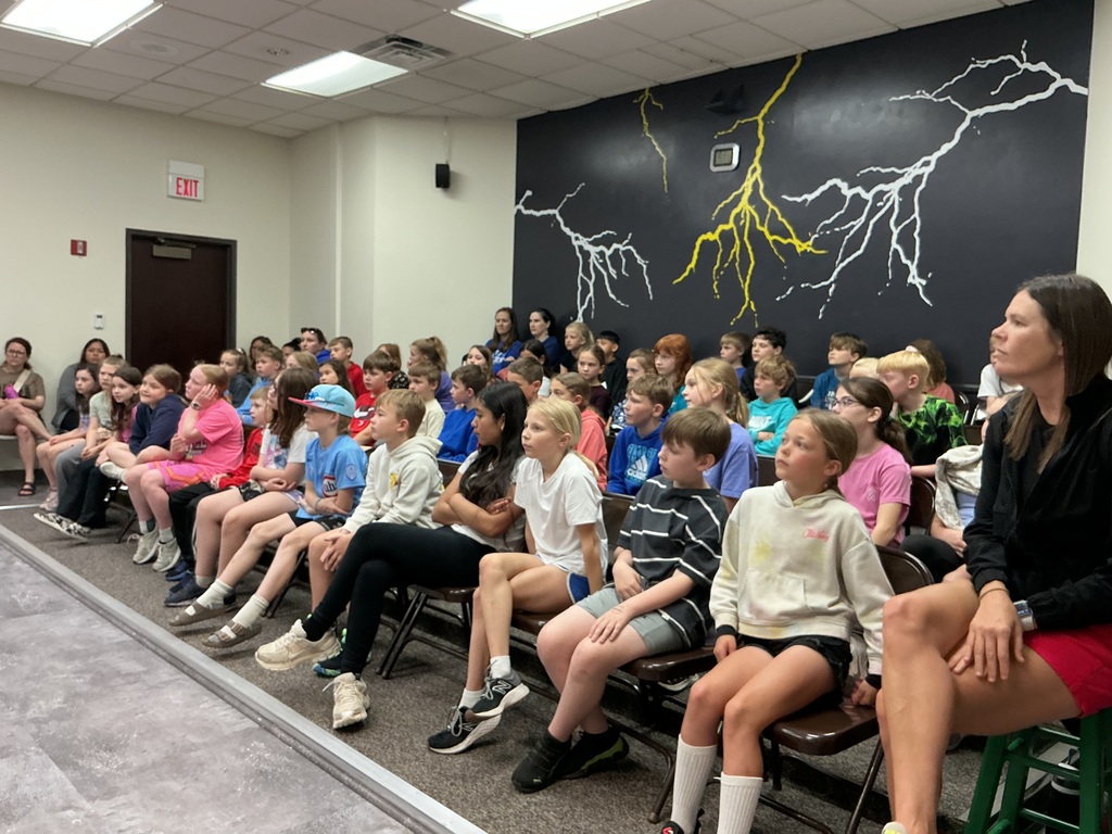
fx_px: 932
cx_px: 556
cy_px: 417
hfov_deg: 61.7
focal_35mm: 29
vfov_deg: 48.2
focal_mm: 3
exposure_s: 1/60
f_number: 1.8
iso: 125
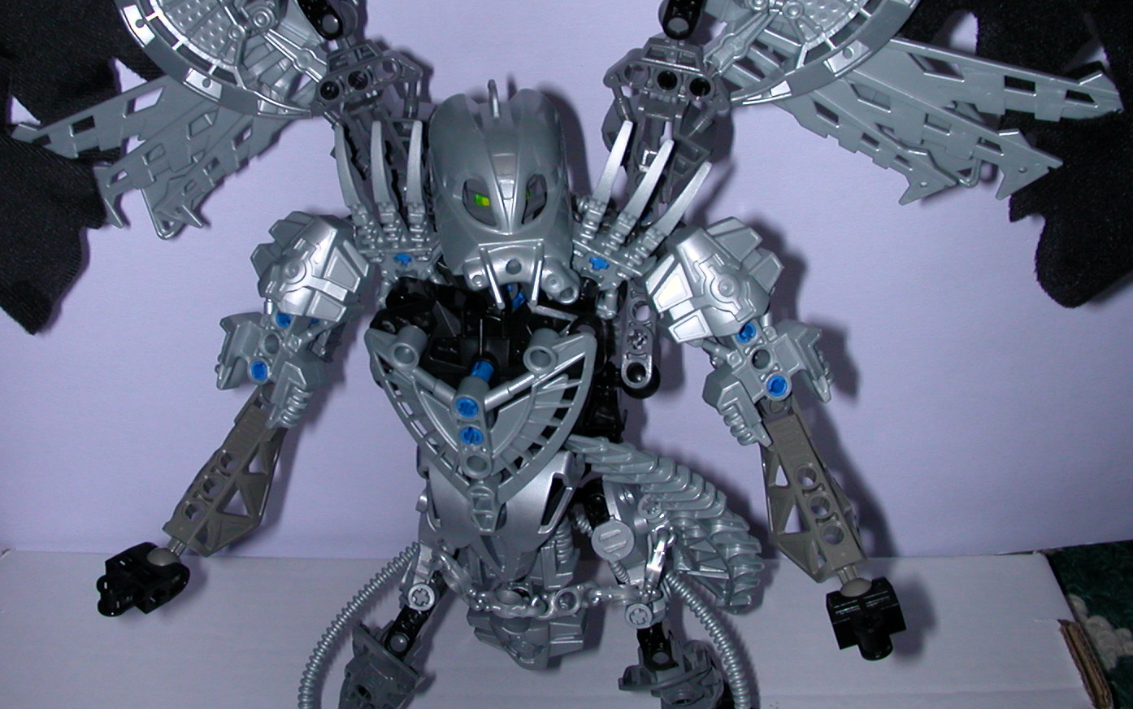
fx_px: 1390
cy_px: 298
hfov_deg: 44.3
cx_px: 514
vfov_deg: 28.6
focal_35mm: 45
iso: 100
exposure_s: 1/59.9
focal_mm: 5.6
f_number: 4.5
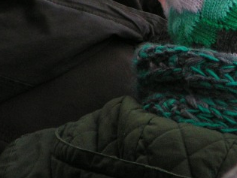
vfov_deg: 1.5
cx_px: 233
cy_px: 38
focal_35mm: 964
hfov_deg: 2.1
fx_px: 6608
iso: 200
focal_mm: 58
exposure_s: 1/500
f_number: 3.5
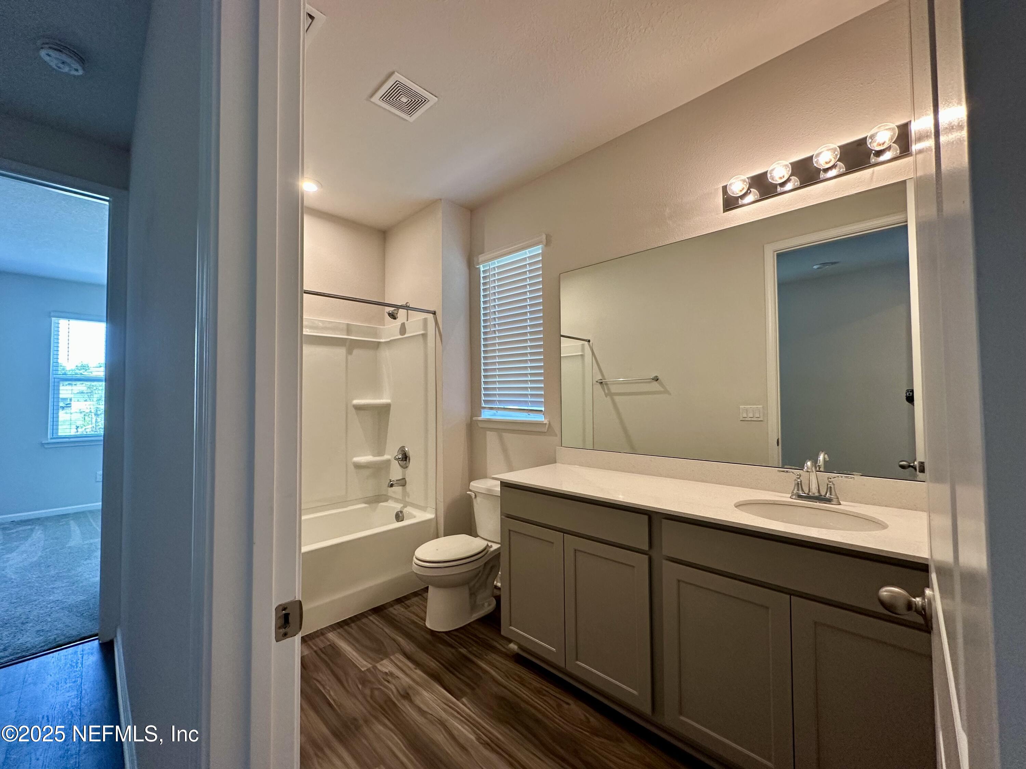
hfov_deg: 102.1
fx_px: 415
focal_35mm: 14
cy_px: 384
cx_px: 513
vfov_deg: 85.7
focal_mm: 2.22
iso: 200
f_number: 2.2
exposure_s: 1/120
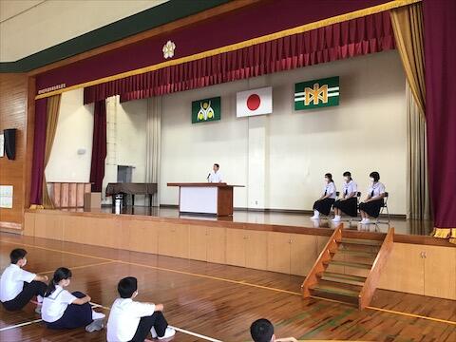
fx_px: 408
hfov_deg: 58.4
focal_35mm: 31
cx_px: 228
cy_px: 171
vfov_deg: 45.4
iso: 50
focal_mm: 3.3
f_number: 2.4
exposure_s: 1/30
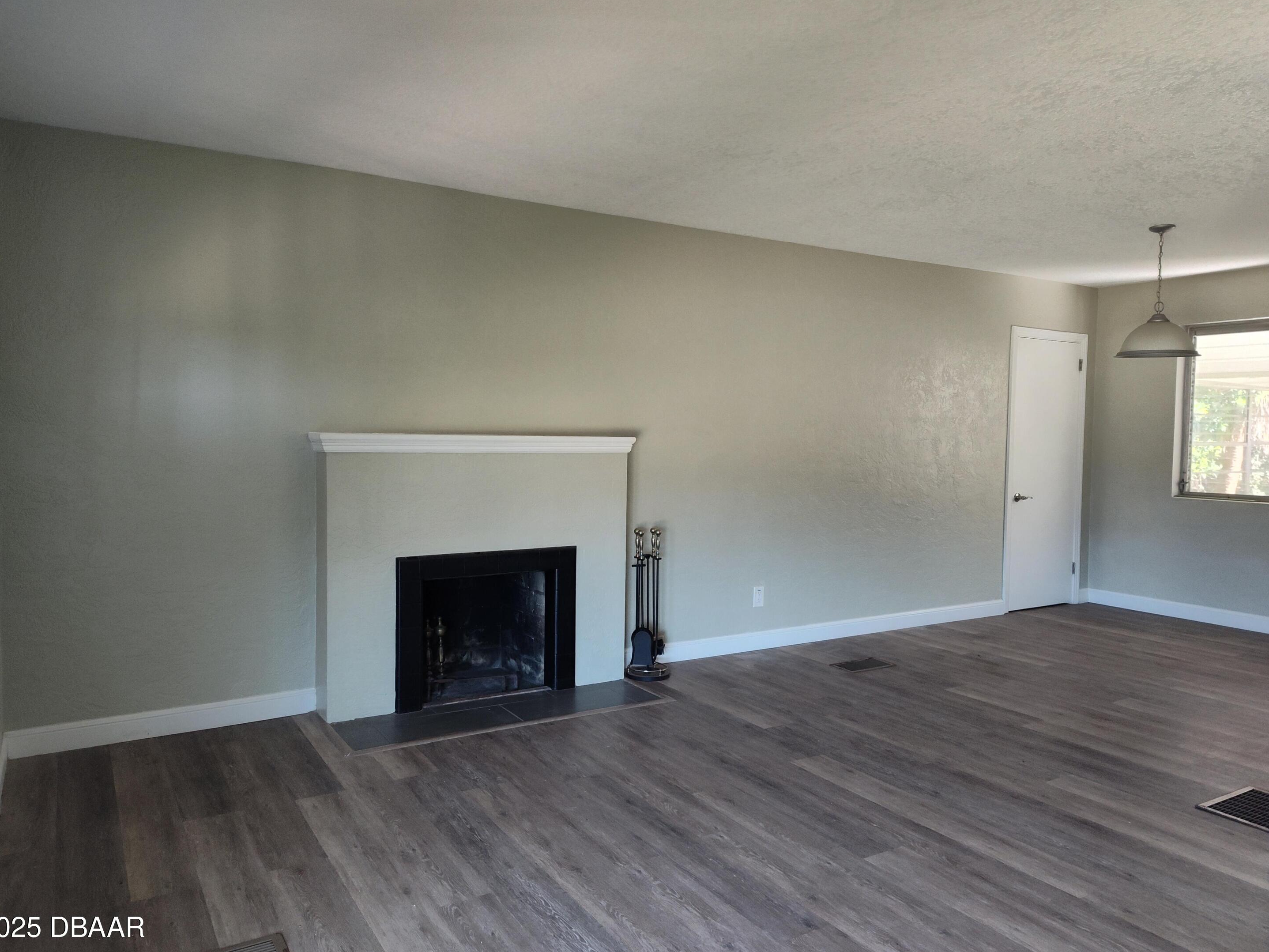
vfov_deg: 56.8
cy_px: 476
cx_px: 619
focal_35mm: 24
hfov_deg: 71.6
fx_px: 880
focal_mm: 5.56
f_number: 1.8
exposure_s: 1/120
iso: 1056
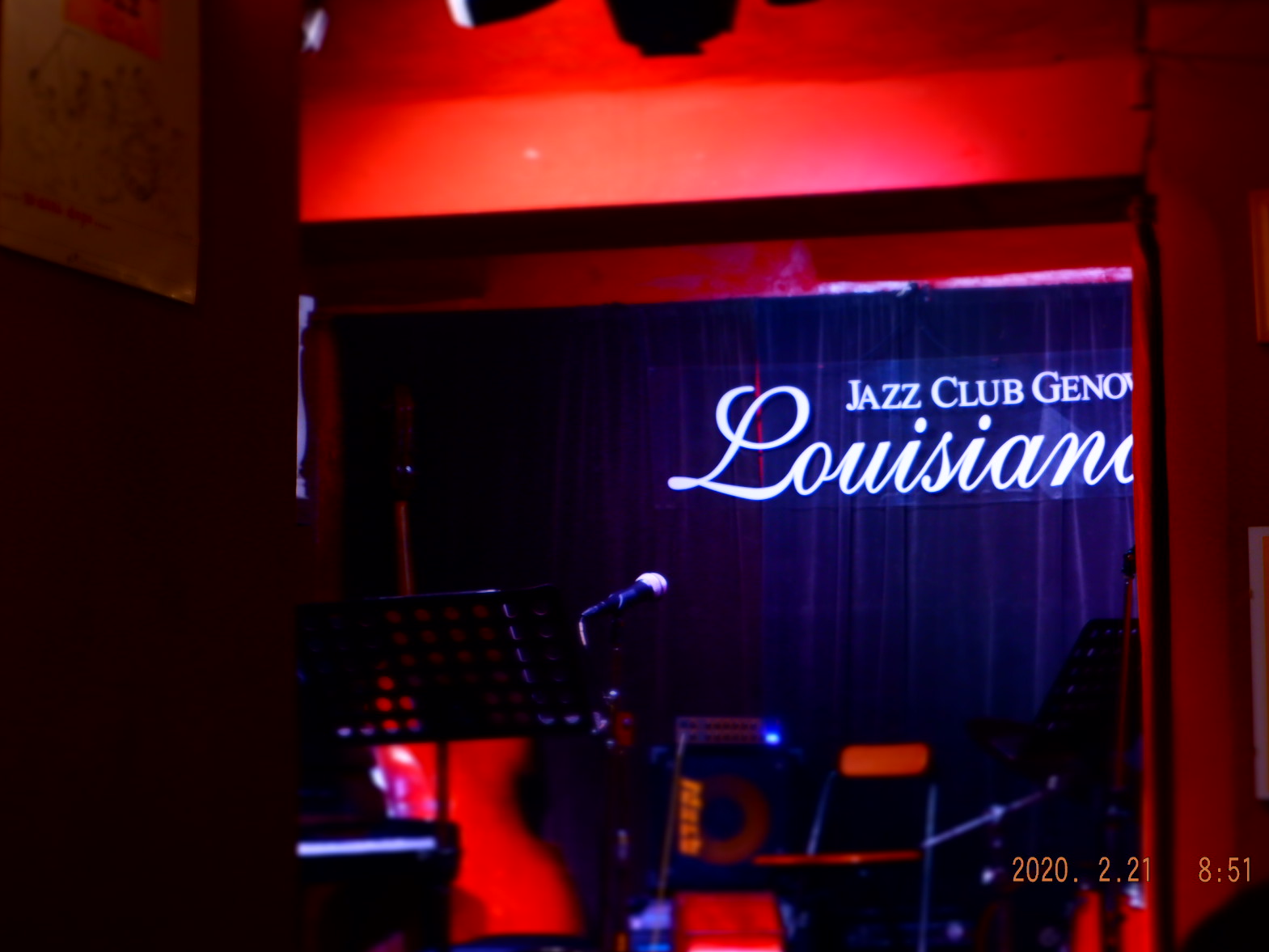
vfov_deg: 19.9
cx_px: 666
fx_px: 2713
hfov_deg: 26.3
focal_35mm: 74
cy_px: 477
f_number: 5.6
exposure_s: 1/14
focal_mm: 45
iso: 800
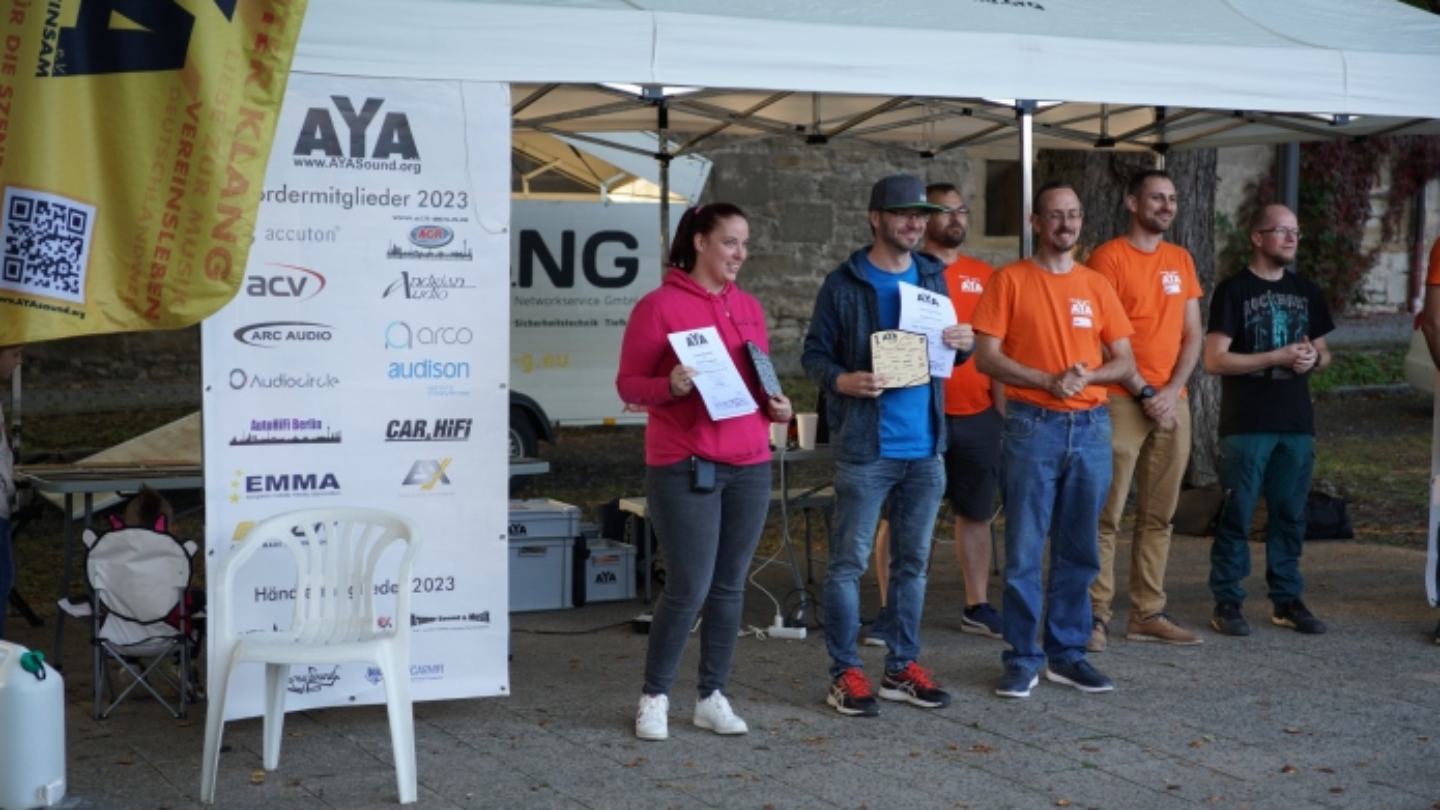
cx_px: 719
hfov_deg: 36.0
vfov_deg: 20.7
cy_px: 433
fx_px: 2215
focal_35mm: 58
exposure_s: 1/200
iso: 320
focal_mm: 55
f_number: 2.8
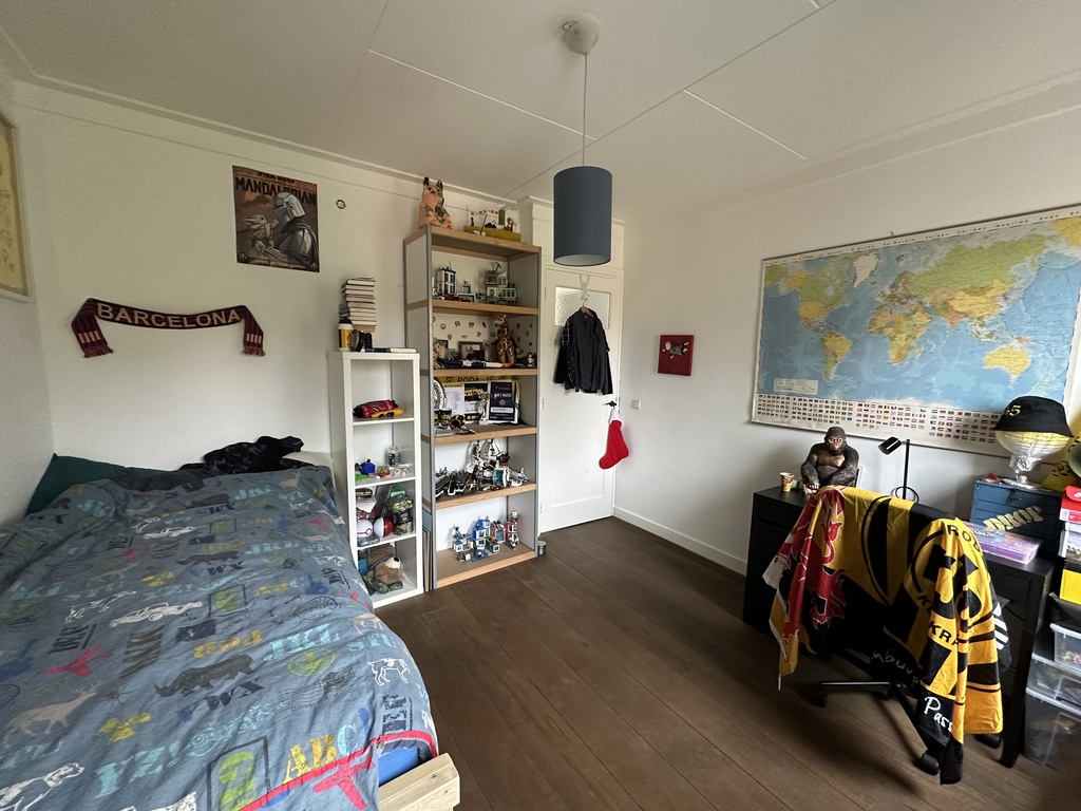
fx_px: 437
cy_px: 406
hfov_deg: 102.1
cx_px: 540
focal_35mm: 14
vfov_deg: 85.7
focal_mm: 2.22
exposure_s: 1/70
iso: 320
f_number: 2.2
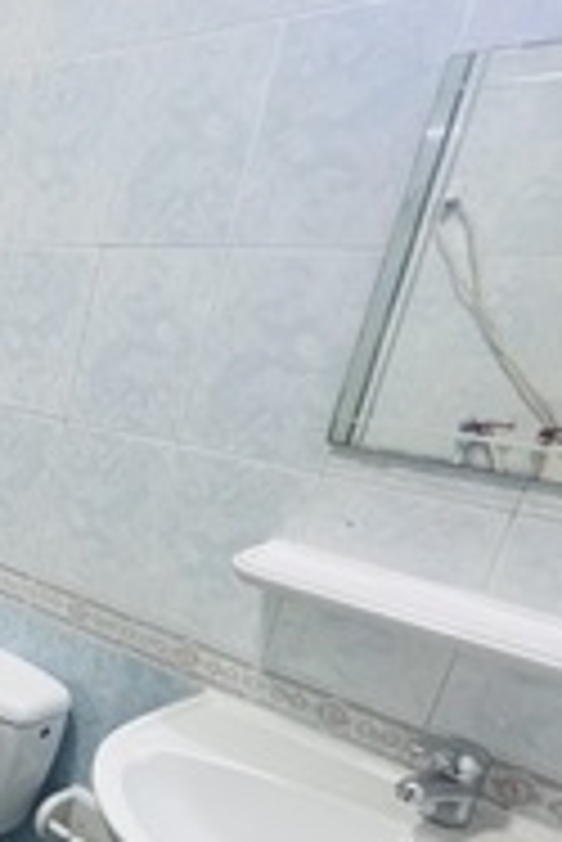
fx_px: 771
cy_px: 543
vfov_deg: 56.3
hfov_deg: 24.1
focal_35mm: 33
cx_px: -393
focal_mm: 1.57
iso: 250
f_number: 1.8
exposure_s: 1/100
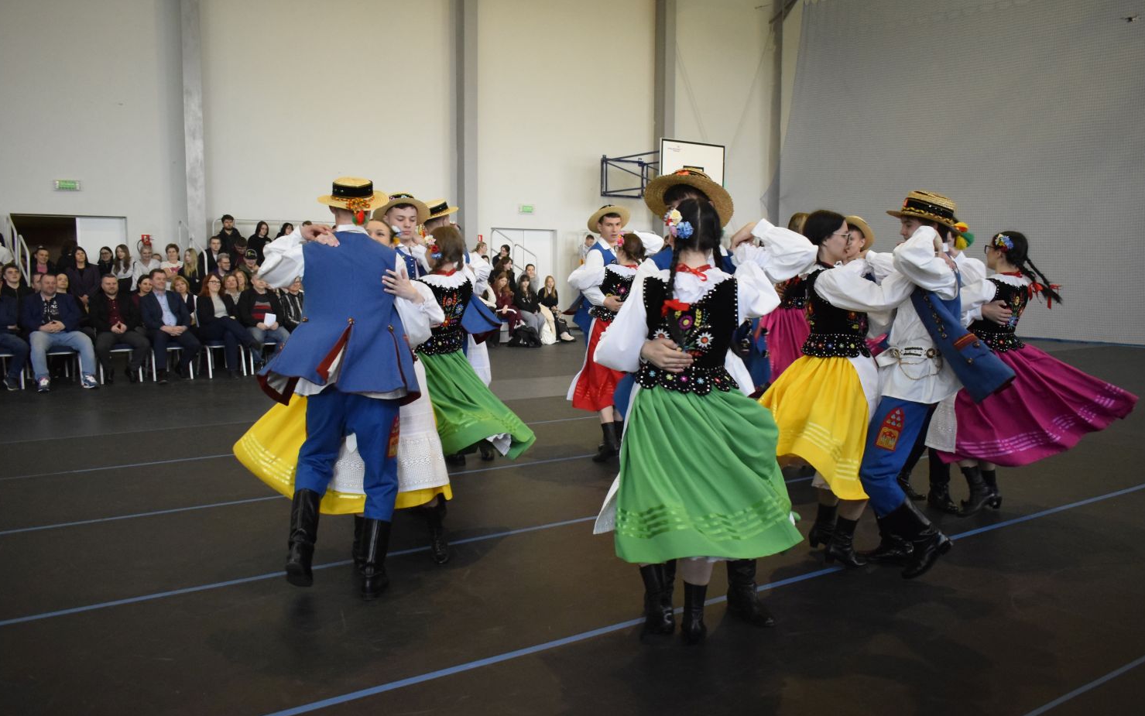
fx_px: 968
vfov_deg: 40.6
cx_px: 572
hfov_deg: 61.2
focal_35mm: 31
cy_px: 374
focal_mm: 20
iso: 3200
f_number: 3.8
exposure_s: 1/320
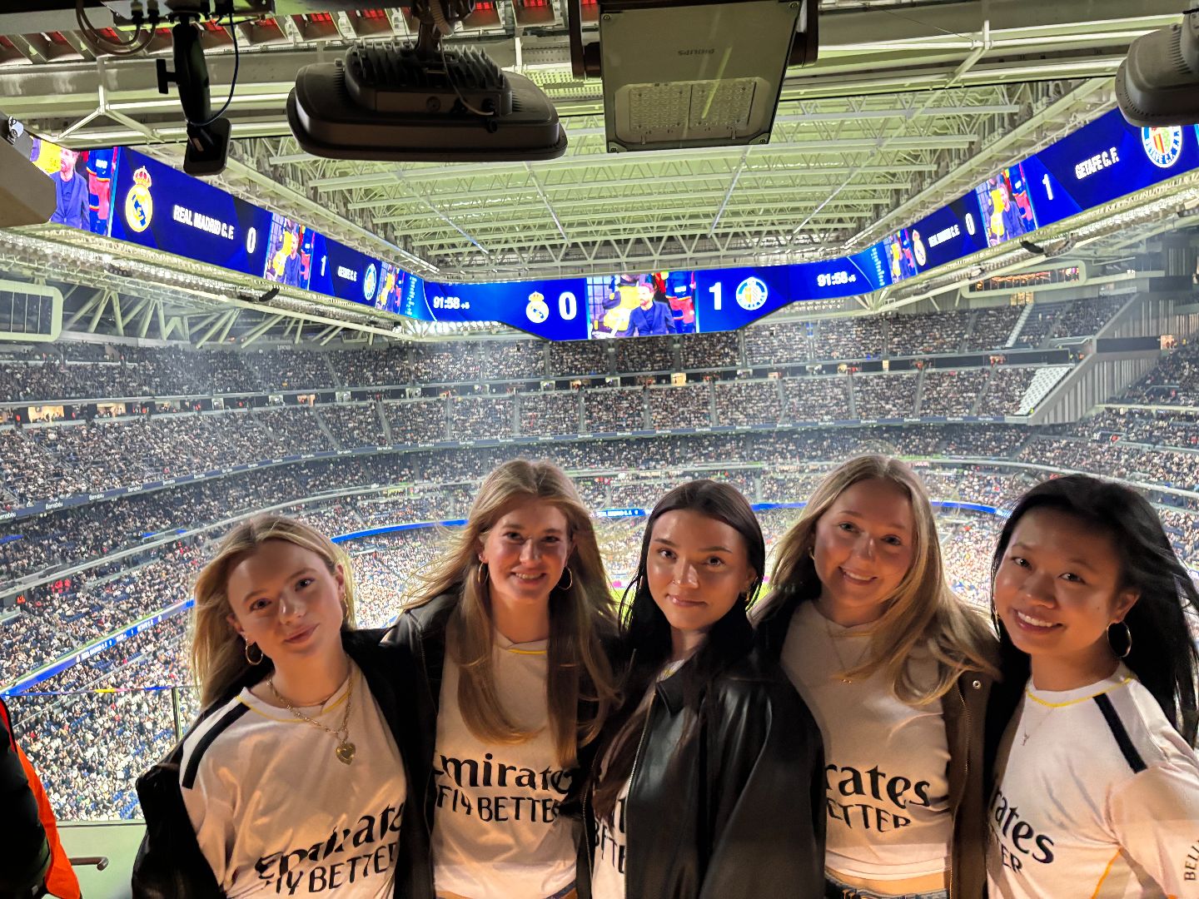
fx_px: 901
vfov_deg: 53.1
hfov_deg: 67.3
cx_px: 600
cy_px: 450
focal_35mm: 26
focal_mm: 5.96
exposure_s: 1/60
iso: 500
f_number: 1.6
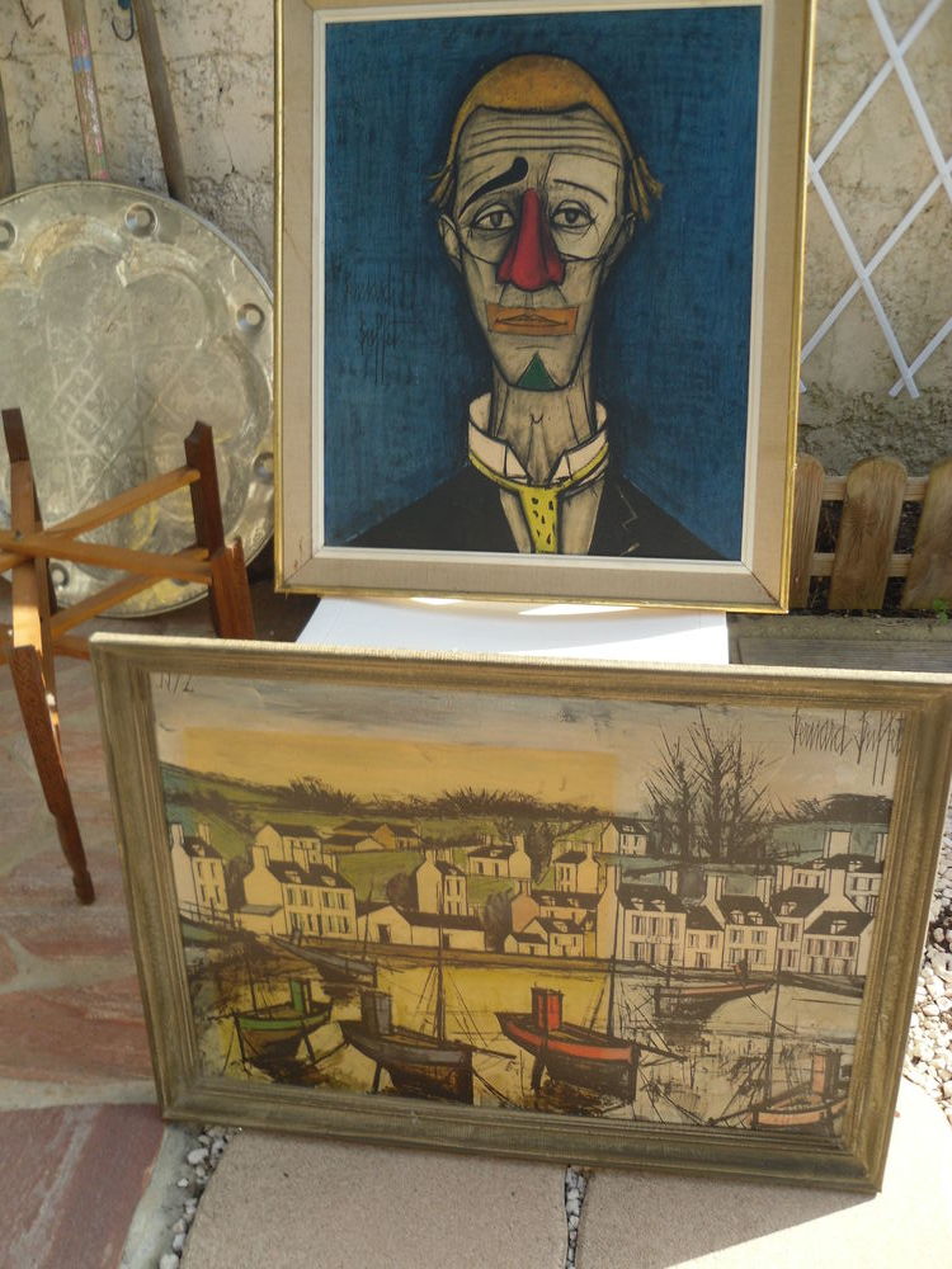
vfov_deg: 54.0
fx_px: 1247
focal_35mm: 34
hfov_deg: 41.8
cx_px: 476
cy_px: 634
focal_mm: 6
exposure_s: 1/60
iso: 80
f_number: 8.1
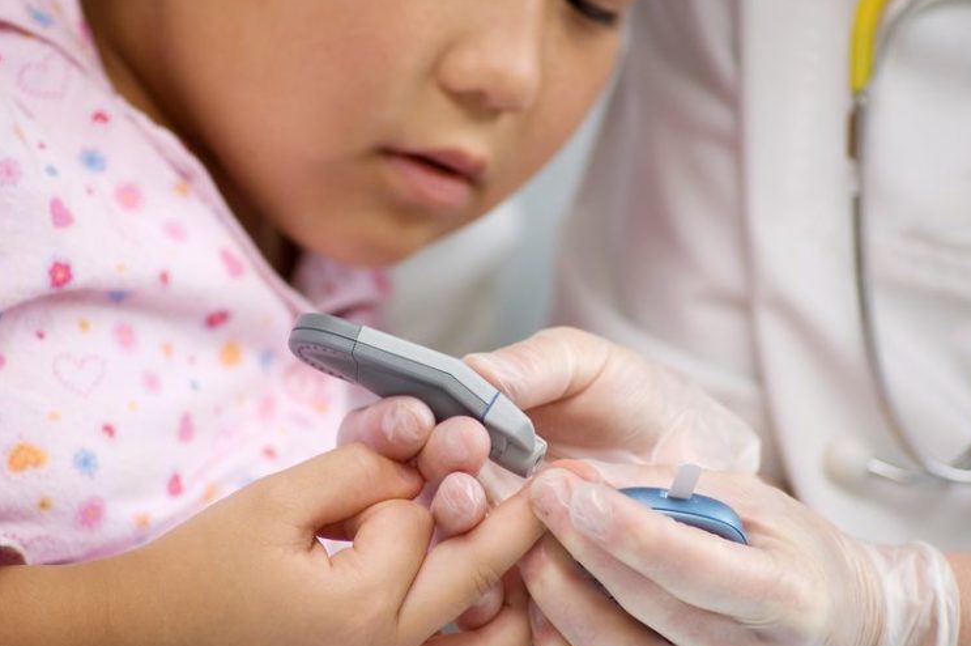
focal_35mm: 279
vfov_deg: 4.9
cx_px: 480
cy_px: 330
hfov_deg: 7.4
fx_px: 7518
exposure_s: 1/80
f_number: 4.8
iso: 200
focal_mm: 180
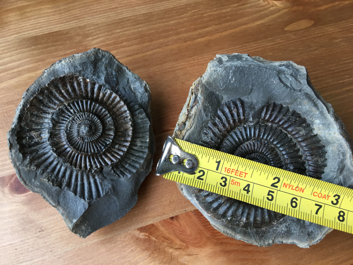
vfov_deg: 48.2
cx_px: 176
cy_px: 132
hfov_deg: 61.7
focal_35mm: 29
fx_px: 296
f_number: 2.2
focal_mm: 4.15
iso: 32
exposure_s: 1/17
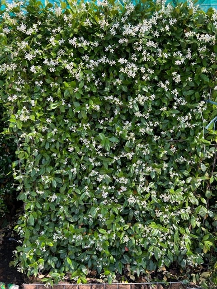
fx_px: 217
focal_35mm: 26
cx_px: 108
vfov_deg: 67.3
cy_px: 144
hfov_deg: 53.1
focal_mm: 5.7
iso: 50
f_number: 1.5
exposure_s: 1/509
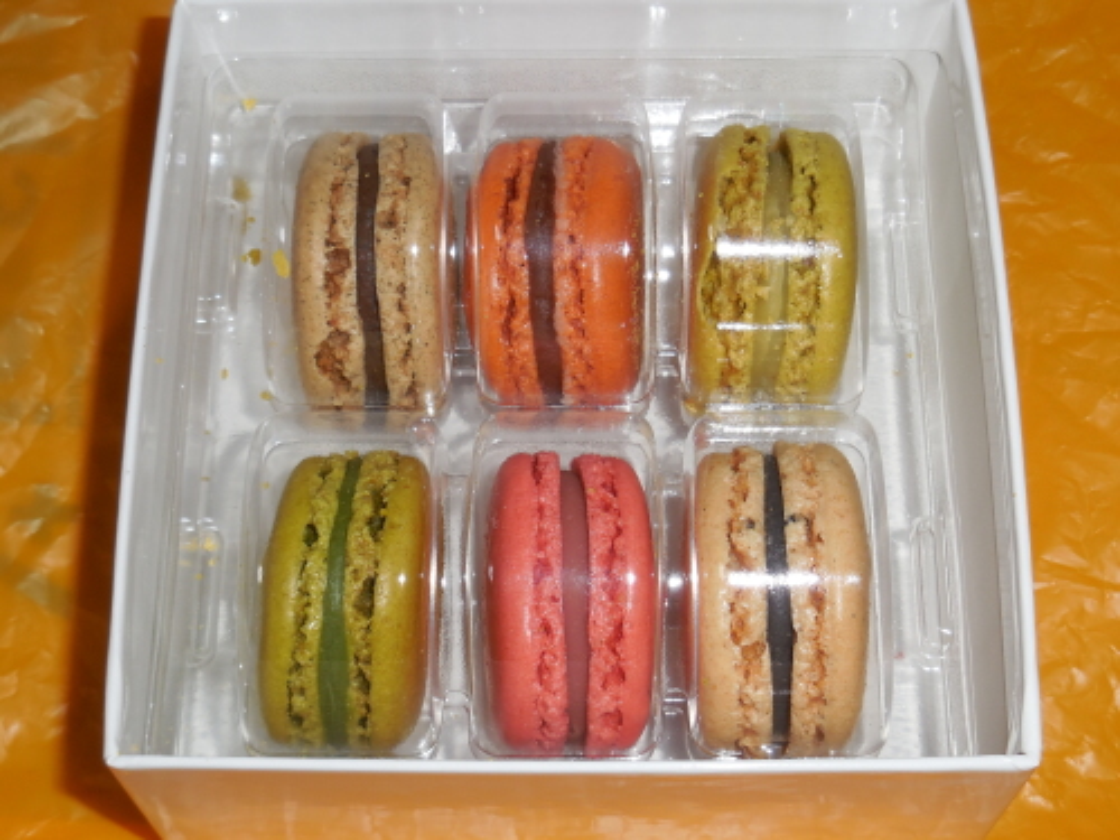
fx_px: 1974
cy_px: 420
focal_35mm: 61
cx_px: 560
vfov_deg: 24.0
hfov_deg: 31.7
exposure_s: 1/60
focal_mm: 11
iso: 125
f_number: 4.5
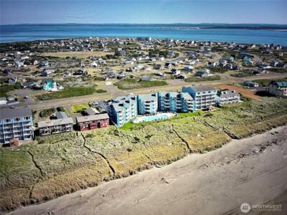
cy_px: 108
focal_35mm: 25
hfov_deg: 69.4
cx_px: 144
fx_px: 207
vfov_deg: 54.9
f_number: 1.6
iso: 160
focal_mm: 5.1
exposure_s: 1/60
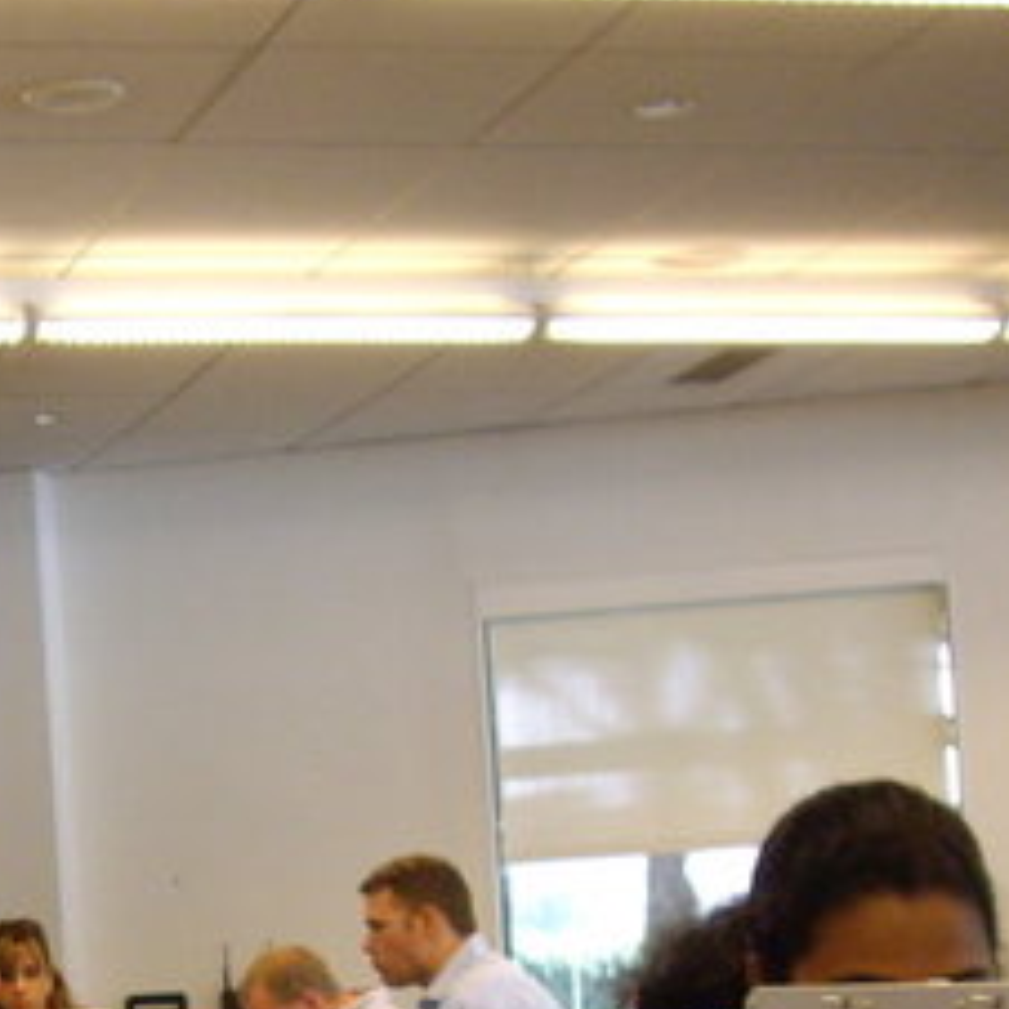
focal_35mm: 95
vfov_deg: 17.9
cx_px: -71
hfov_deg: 17.7
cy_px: 1000
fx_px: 3133
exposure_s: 1/50
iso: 200
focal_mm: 6.2
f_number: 2.7
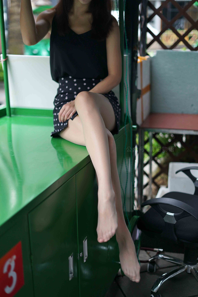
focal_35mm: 50
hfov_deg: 27.0
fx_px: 412
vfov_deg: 39.6
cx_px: 99
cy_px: 148
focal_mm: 50
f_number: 1.8
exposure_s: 1/320
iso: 200
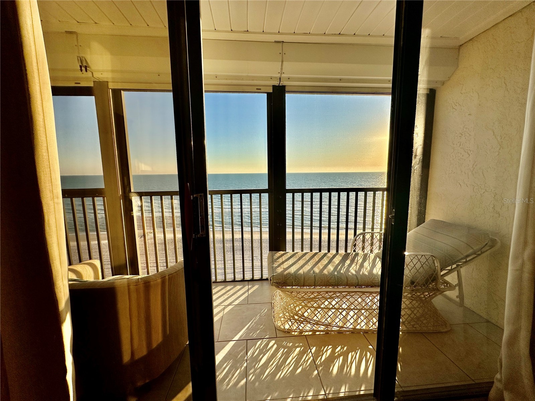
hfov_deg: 102.1
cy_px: 200
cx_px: 268
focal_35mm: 14
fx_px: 216
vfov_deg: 85.7
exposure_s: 1/1261
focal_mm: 2.22
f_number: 2.2
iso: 50
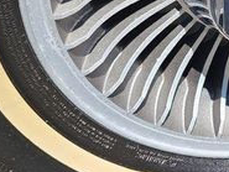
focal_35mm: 90
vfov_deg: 15.9
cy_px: -22
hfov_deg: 20.8
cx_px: 243
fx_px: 596
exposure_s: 1/1076
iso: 40
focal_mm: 5.4
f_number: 1.8
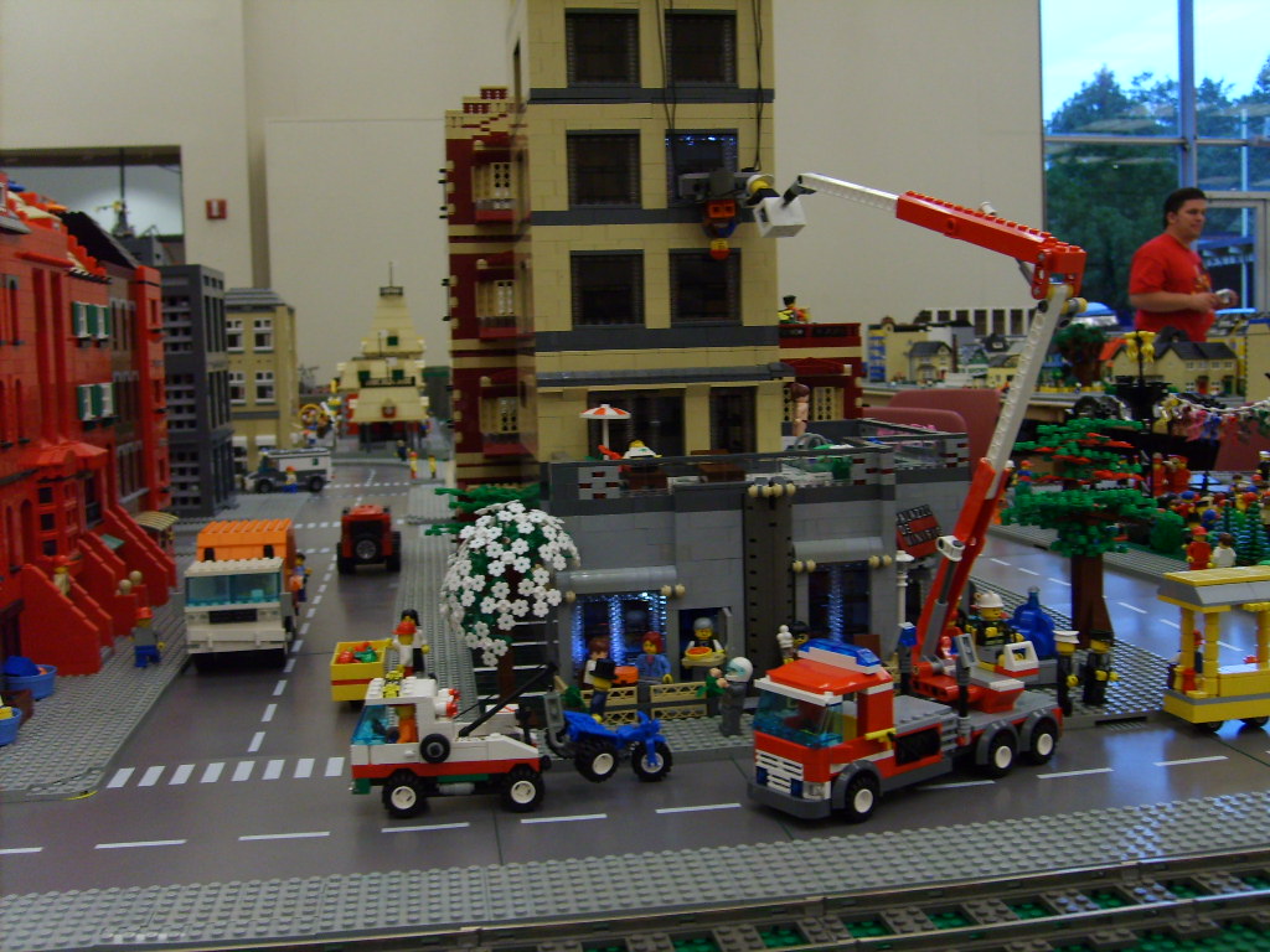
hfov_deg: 52.6
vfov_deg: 40.7
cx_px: 635
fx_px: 1284
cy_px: 476
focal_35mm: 35
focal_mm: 5.8
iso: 100
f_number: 2.8
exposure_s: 1/30
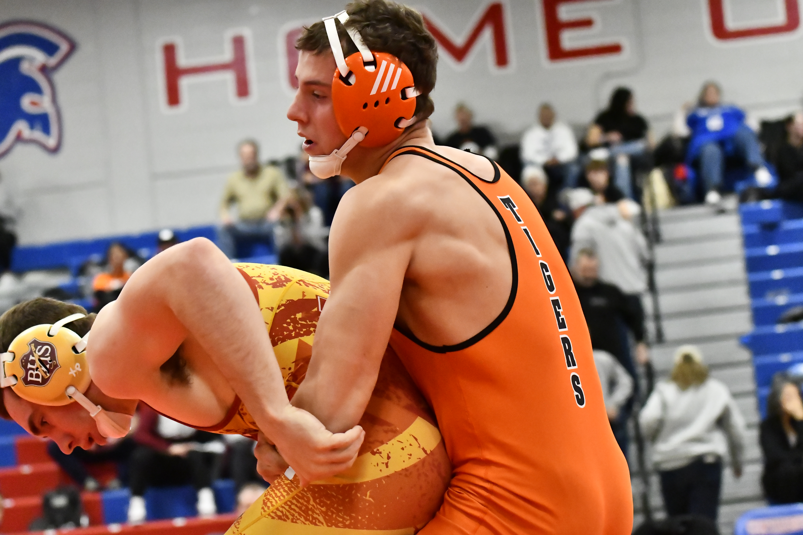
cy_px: 268
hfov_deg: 17.5
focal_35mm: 117
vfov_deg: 11.7
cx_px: 402
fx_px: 2610
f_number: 4
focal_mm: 78
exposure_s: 1/800
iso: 12800
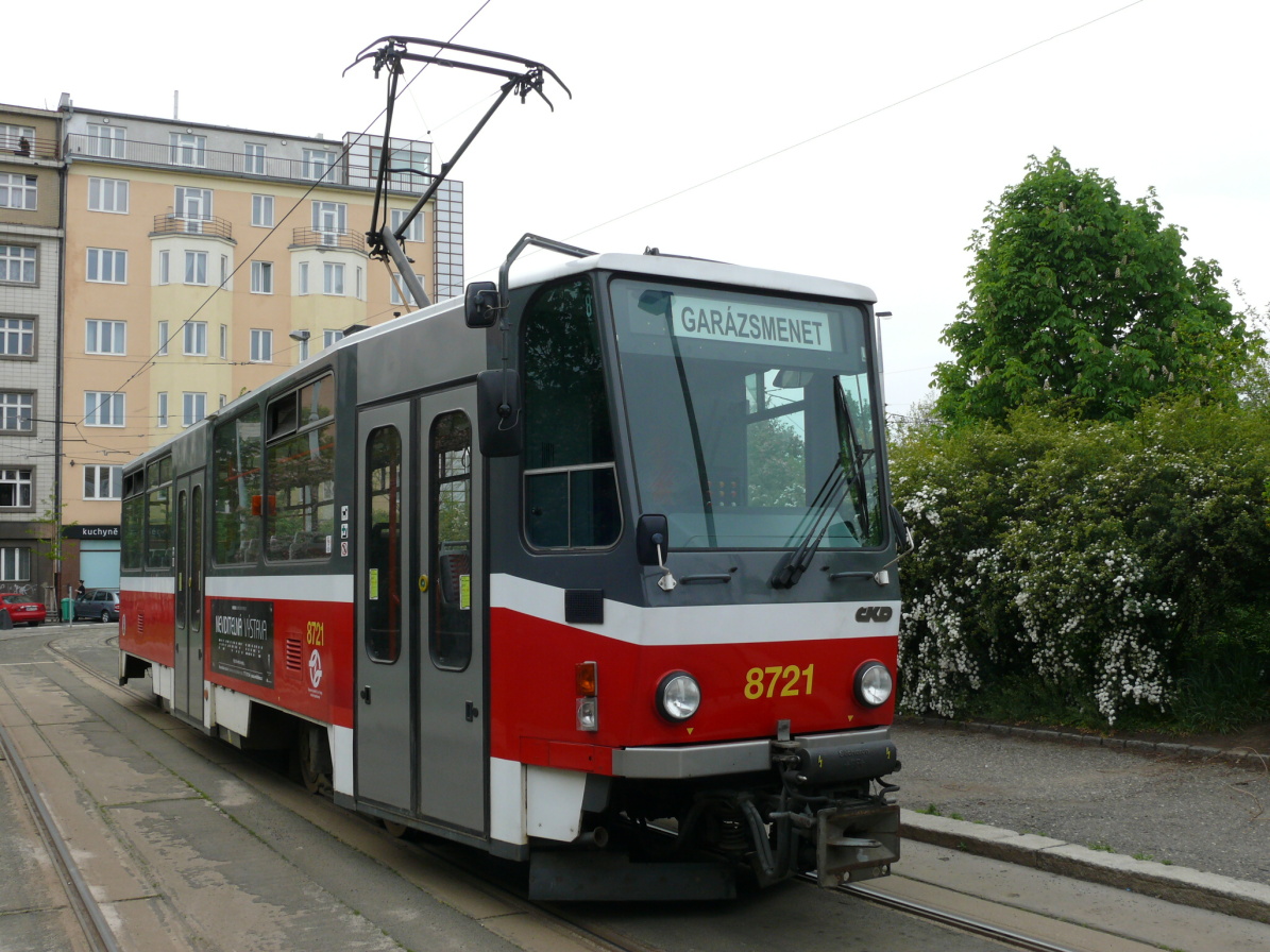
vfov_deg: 40.7
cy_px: 476
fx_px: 1284
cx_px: 635
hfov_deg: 52.6
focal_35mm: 35
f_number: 5
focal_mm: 7.4
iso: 100
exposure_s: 1/250
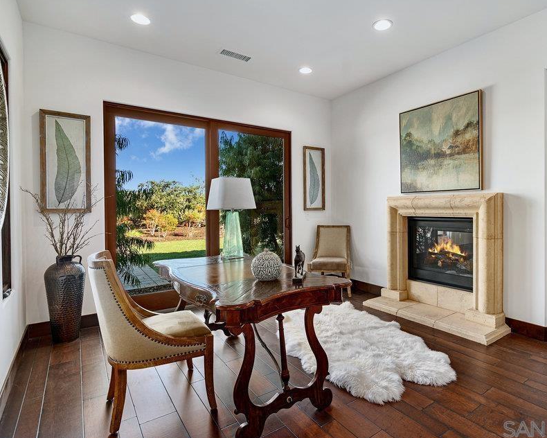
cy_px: 213
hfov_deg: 82.5
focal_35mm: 19
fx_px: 308
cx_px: 323
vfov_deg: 70.8
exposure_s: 1/3
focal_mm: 16
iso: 100
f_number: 5.6
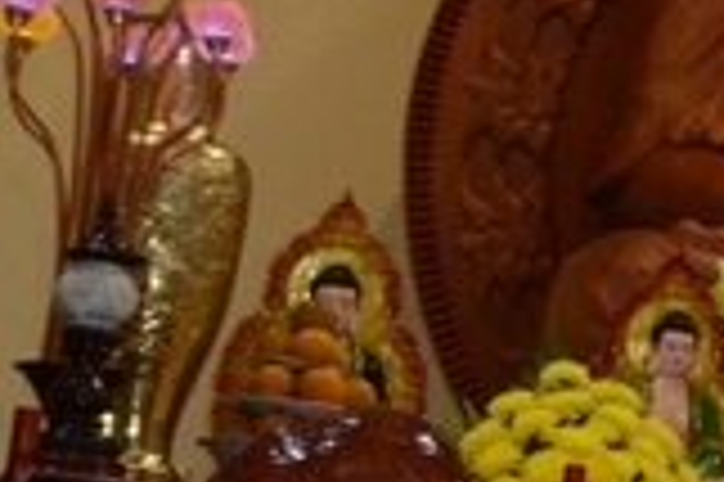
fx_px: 2913
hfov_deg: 12.4
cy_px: 309
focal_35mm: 145
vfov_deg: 9.4
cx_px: 1457
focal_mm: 24
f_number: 2.8
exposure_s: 1/200
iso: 800
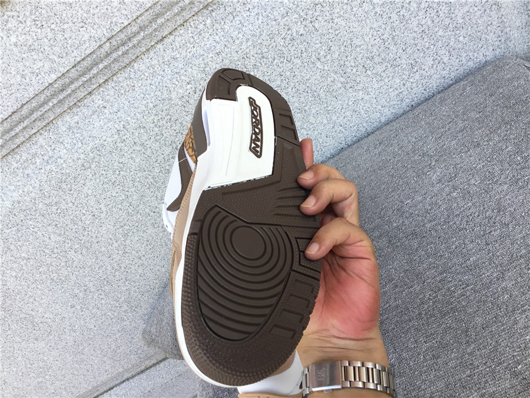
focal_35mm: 31
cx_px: 265
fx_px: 475
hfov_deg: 58.4
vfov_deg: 45.4
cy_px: 199
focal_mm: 3.3
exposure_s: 1/210
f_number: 2.4
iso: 25
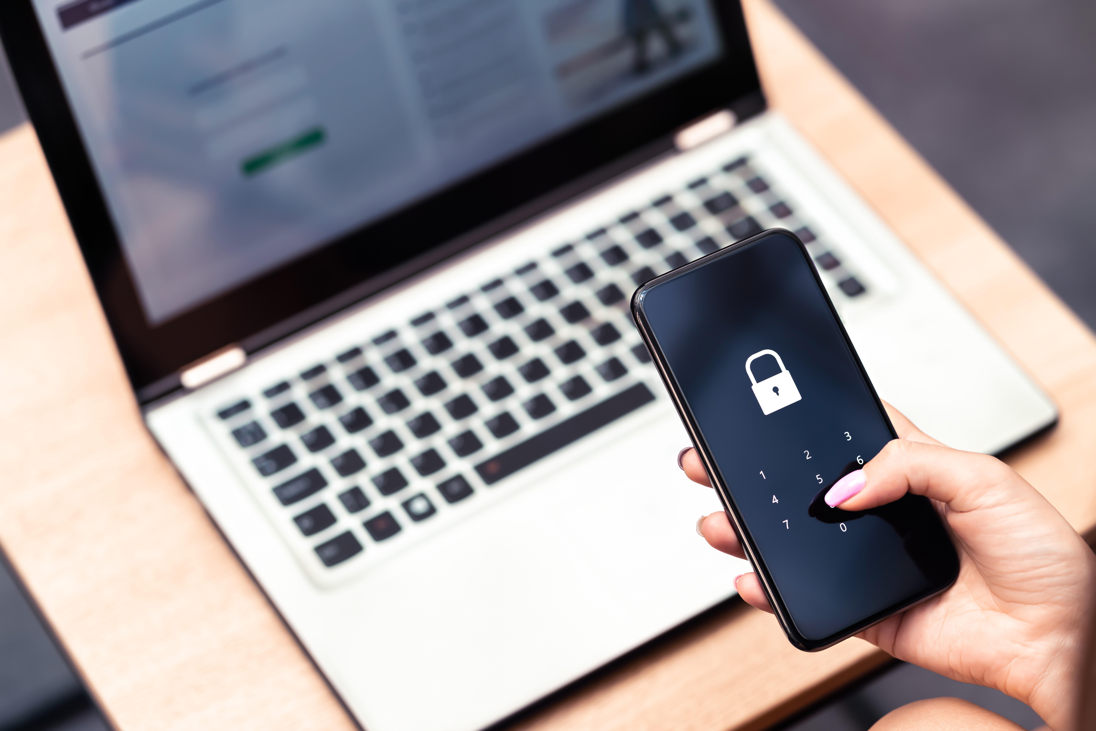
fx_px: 2588
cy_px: 366
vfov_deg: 16.1
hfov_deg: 23.9
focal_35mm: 85
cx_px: 548
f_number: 2.8
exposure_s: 1/160
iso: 100
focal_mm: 85
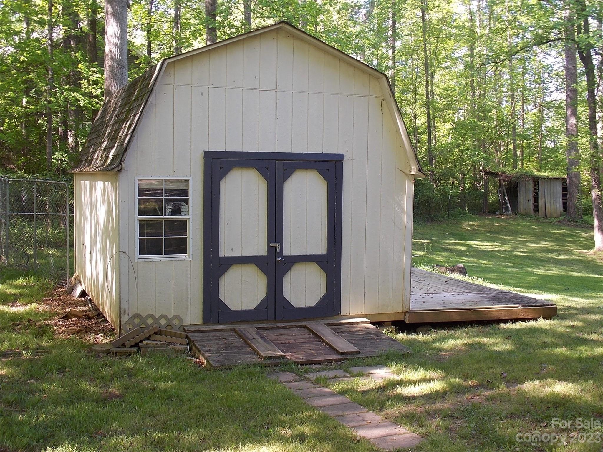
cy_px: 226
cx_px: 302
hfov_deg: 45.8
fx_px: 714
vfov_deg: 35.1
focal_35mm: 41
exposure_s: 1/40
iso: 80
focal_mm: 7.3
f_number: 3.6
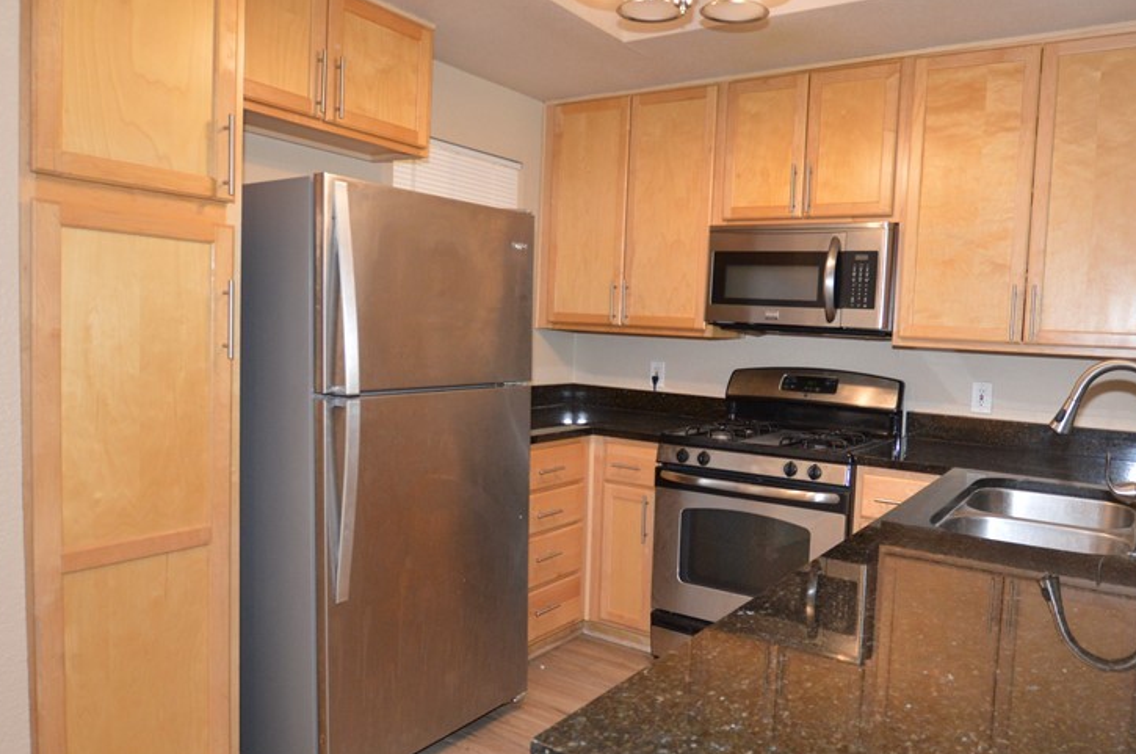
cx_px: 703
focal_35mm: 25
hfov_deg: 71.1
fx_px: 780
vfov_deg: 51.6
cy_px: 384
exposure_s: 1/60
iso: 800
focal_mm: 11
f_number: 3.5
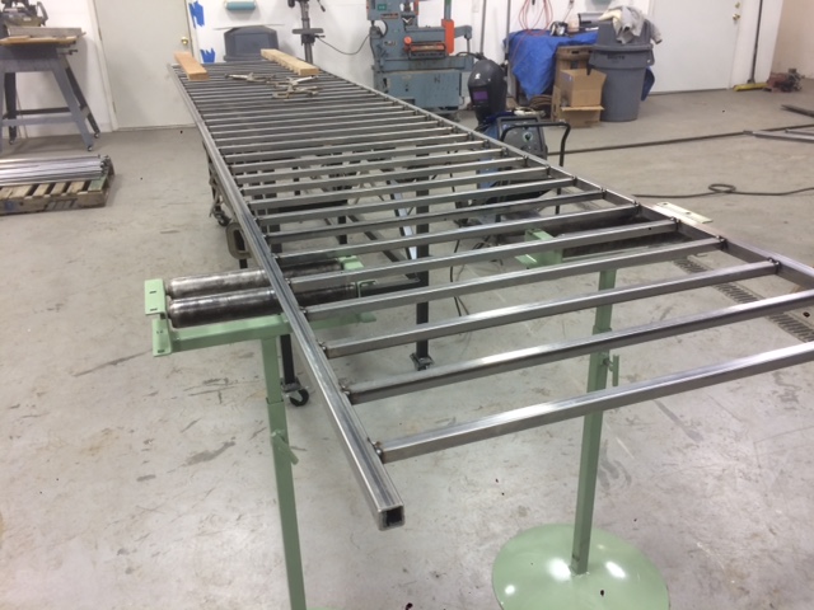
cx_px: 407
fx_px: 682
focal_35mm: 29
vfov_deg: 48.2
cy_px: 305
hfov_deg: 61.7
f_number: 2.2
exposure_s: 1/30
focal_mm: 4.15
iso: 50
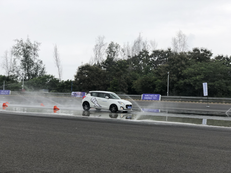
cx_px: 116
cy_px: 86
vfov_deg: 28.0
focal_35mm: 52
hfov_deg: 36.8
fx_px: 347
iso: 16
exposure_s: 1/361
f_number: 2.4
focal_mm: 6
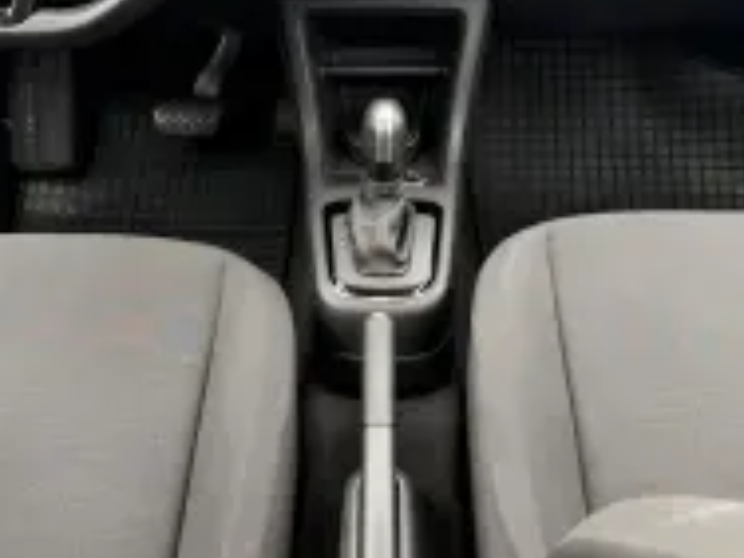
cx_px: 372
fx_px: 989
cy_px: 158
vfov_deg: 31.1
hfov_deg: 41.2
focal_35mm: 46
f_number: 1.78
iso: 200
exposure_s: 1/145
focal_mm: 6.76
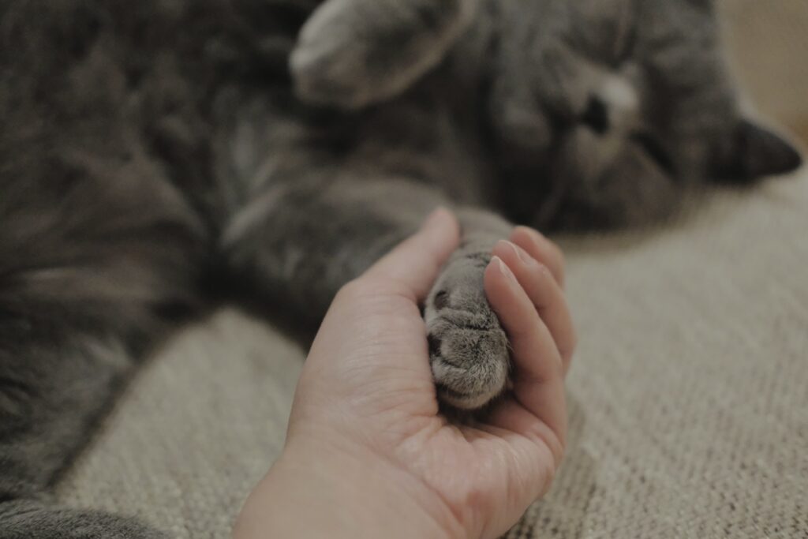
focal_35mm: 53
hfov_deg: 37.5
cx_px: 404
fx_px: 1190
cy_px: 270
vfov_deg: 25.5
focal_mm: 35
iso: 12800
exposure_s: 1/450
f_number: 2
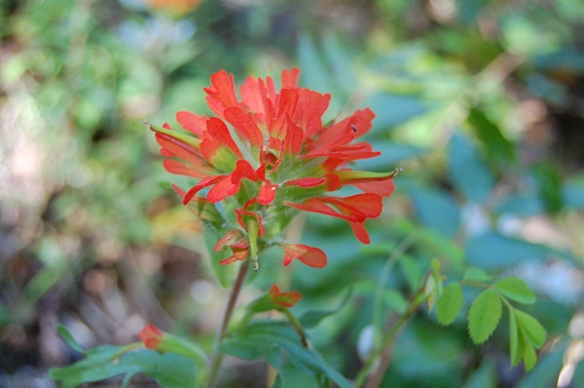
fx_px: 826
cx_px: 292
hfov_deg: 38.9
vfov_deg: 26.4
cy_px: 194
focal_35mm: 51
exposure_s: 1/60
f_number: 5.6
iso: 400
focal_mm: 34
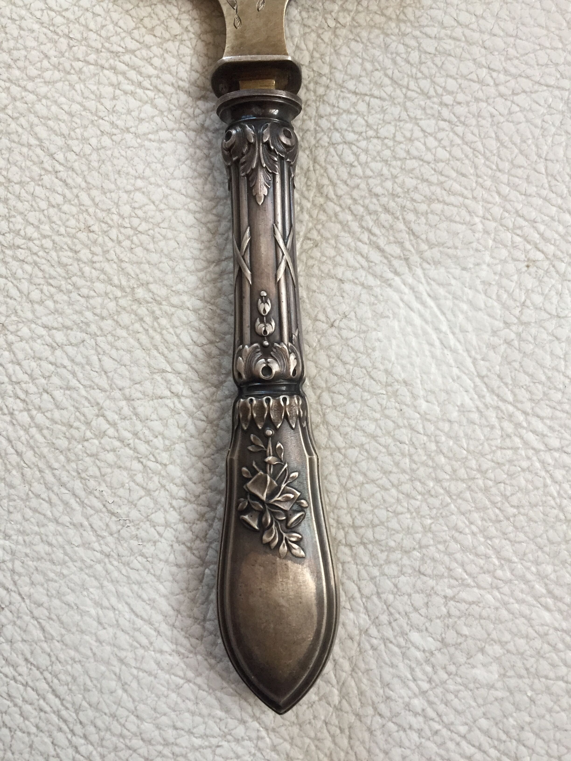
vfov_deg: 61.7
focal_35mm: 29
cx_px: 286
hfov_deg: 48.2
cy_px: 380
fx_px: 638
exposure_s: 1/33
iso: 80
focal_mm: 4.15
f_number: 2.2
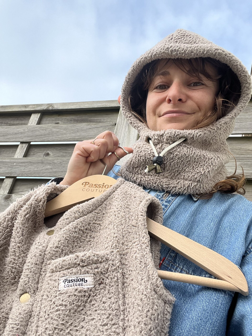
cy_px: 168
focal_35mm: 30
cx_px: 126
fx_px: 291
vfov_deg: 60.0
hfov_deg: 46.8
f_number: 2.2
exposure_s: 1/163
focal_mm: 2.71
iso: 40
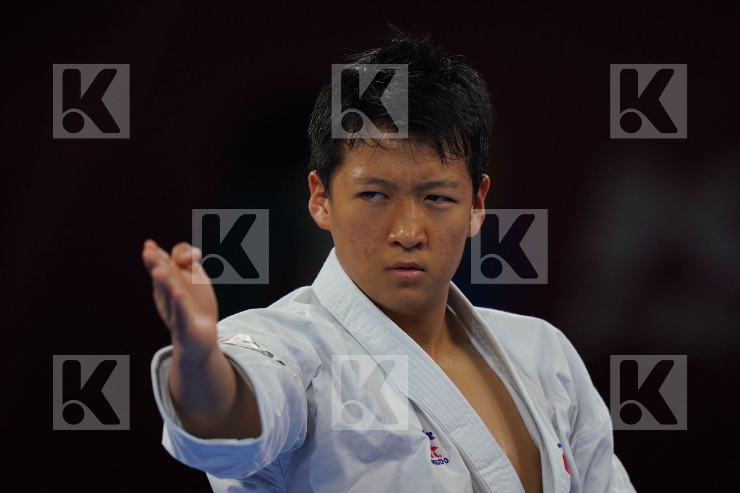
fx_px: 12332
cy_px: 246
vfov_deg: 2.3
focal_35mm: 600
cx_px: 370
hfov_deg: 3.4
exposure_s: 1/500
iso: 500
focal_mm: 400
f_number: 2.8
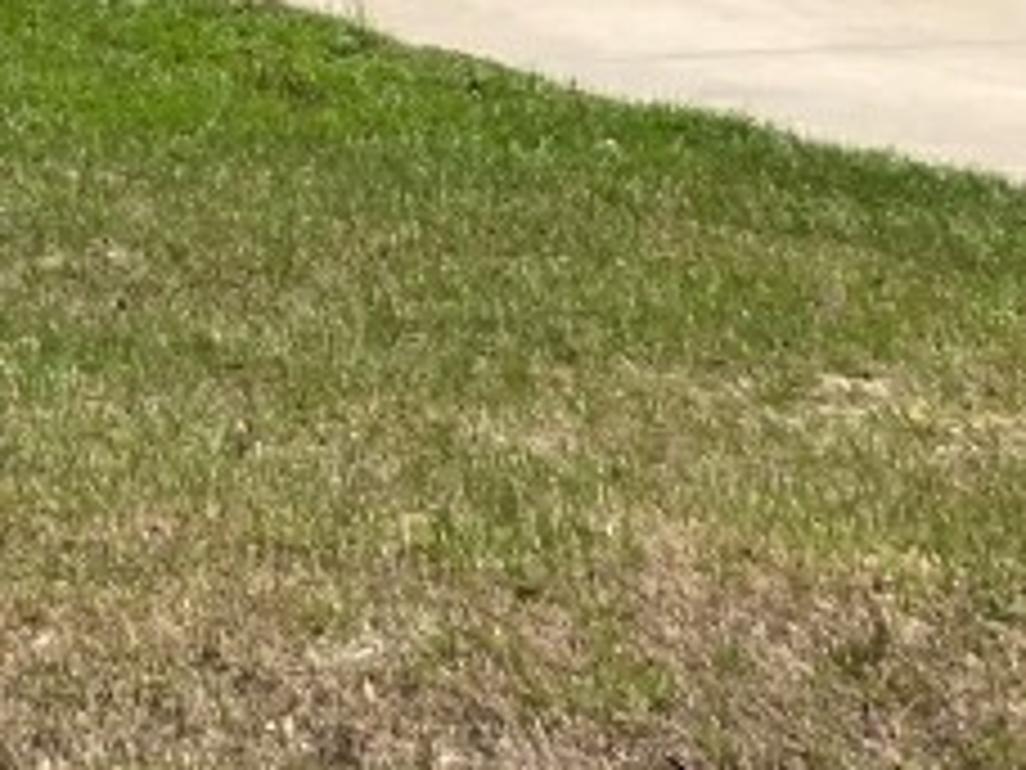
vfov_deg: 11.2
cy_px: -432
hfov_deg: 13.5
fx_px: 3735
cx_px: -990
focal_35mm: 126
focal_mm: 3.99
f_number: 1.8
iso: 20
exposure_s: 1/3436
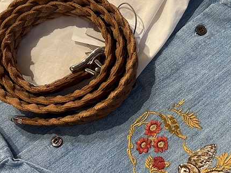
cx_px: 138
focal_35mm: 61
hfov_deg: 31.6
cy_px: 78
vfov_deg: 24.0
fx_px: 407
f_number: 1.5
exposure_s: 1/111
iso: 100
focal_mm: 5.7
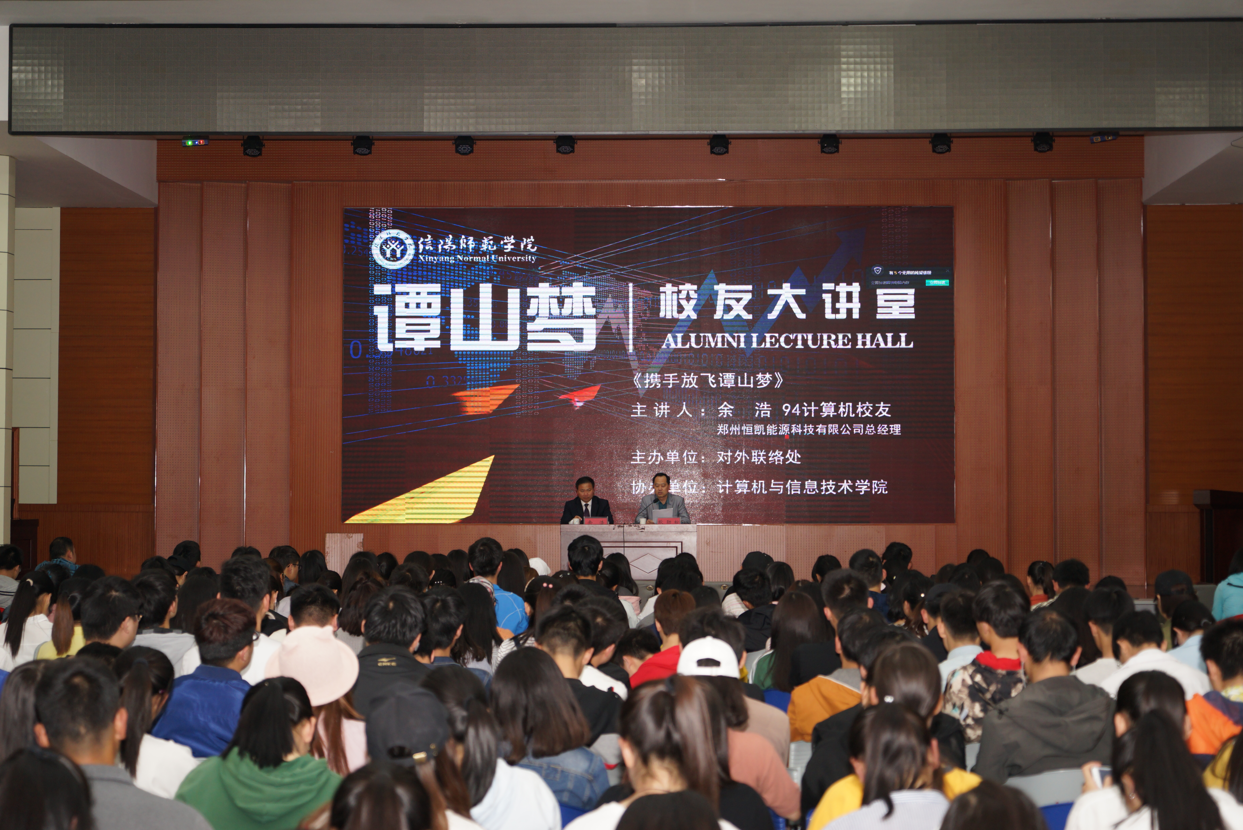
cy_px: 415
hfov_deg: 35.6
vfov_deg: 24.2
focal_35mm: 56
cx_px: 622
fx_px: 1934
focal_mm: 56
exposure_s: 1/160
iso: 800
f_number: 4
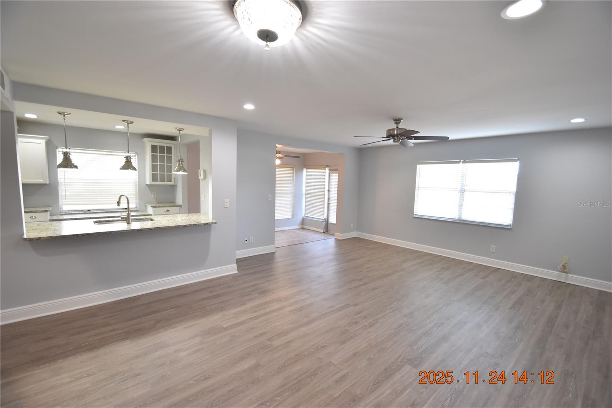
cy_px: 204
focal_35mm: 15
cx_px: 306
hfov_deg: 100.4
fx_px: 255
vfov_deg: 77.3
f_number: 3.5
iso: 800
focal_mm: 10
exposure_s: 1/60
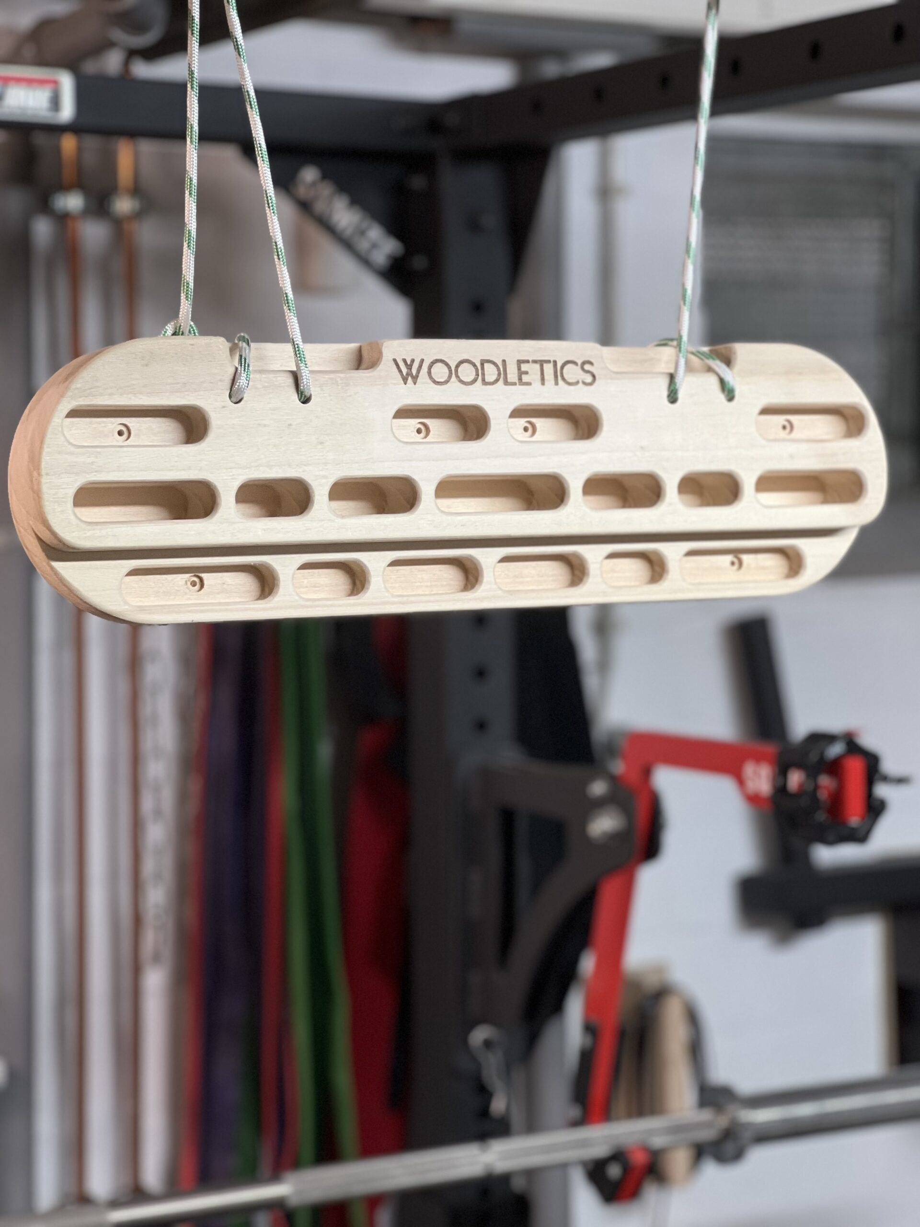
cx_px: 460
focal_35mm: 77
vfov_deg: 25.3
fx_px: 2729
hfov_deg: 19.1
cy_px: 614
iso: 125
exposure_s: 1/33
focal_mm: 9
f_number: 2.8
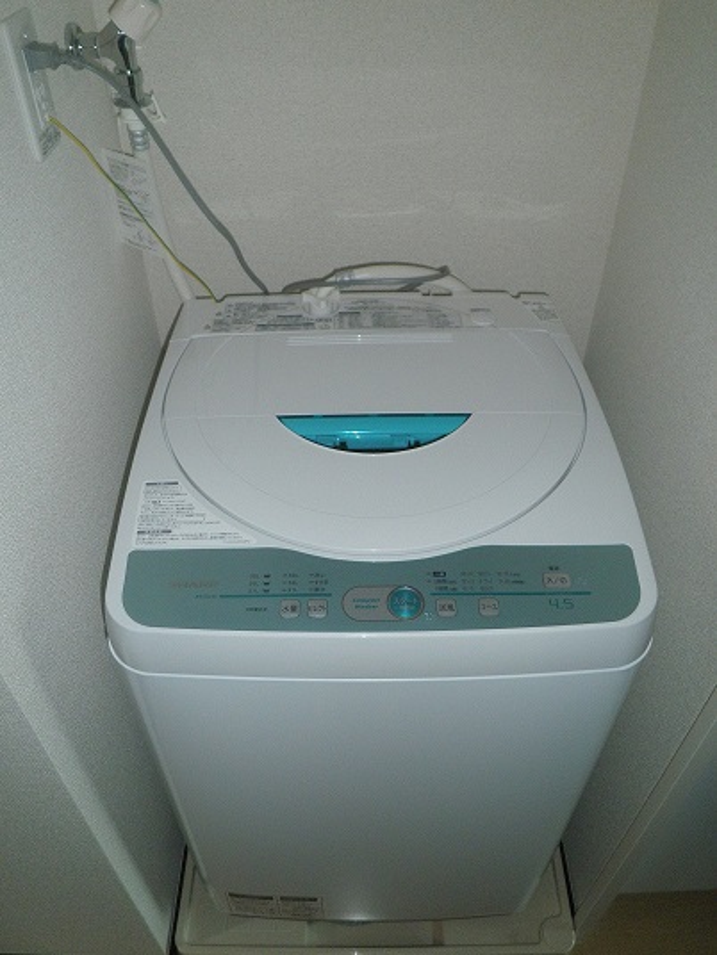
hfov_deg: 53.1
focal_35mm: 26
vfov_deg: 67.3
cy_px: 478
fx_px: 718
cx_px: 358
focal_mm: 4.7
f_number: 2.8
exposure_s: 1/30
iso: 200
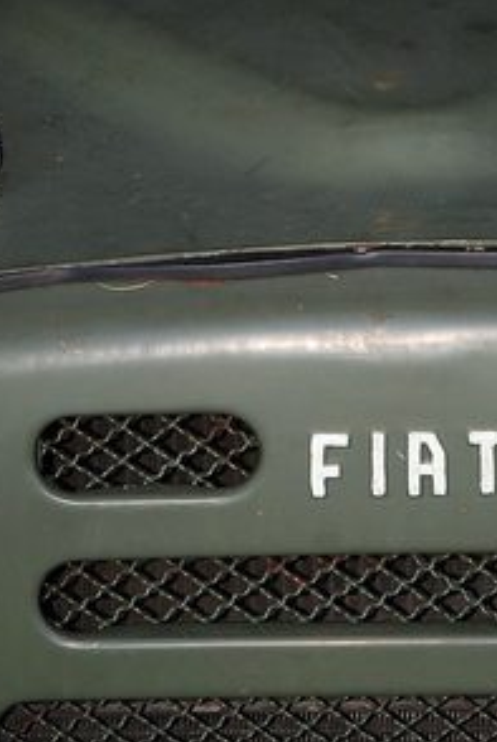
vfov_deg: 12.8
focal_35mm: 159
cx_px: 407
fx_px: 3281
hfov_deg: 8.6
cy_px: 61
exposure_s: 1/60
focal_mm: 52
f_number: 4.5
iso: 100
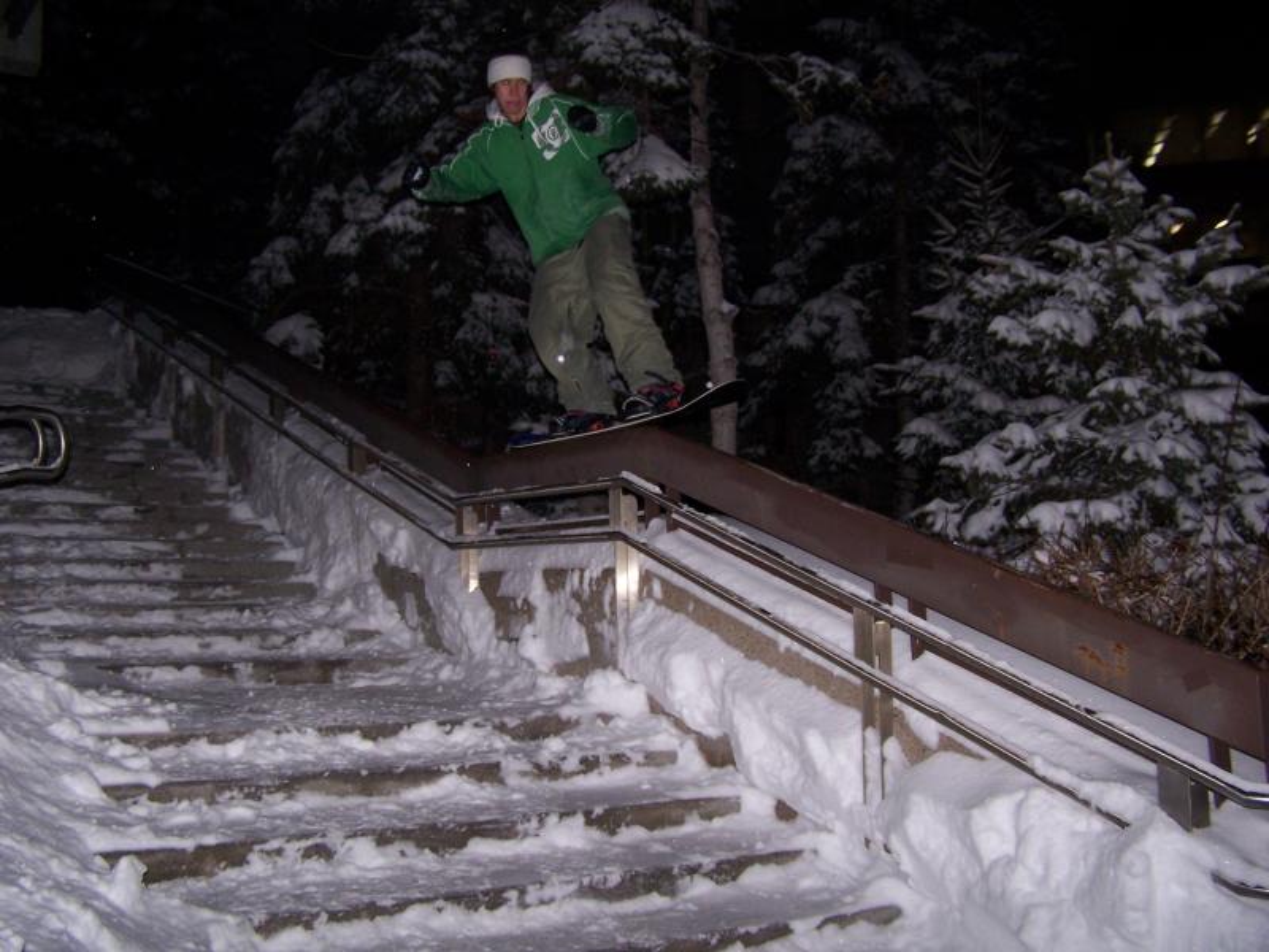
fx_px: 1393
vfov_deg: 37.7
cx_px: 634
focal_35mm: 38
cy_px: 476
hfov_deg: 49.0
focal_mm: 6.3
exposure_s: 1/60
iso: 140
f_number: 2.8
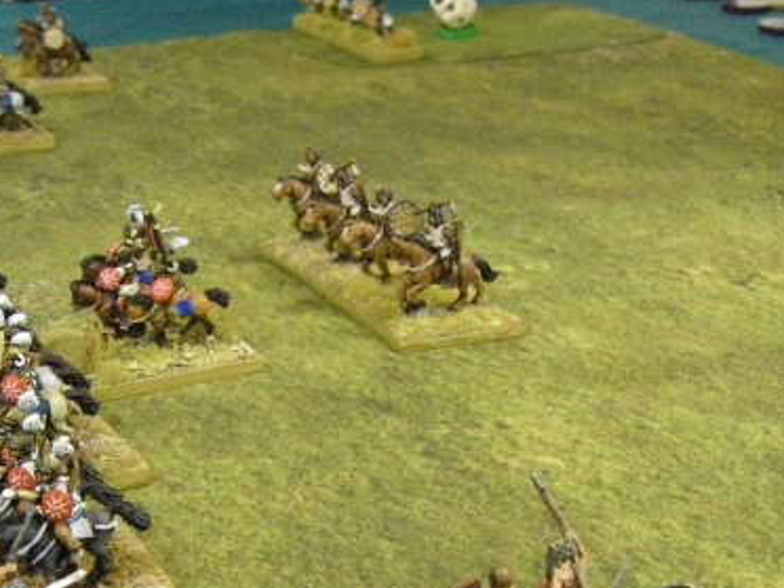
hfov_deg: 24.6
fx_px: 1789
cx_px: 294
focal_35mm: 79
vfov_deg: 18.4
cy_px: 506
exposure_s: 1/40
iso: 800
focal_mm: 6.3
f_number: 3.5
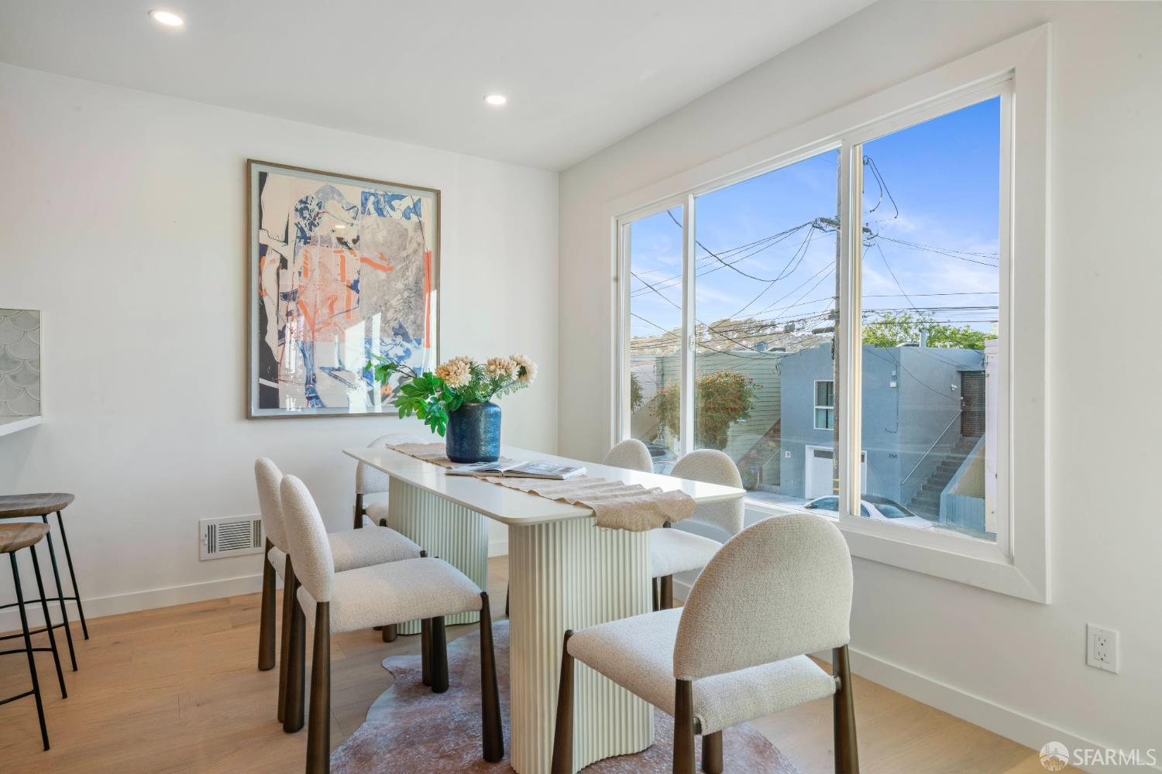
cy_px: 387
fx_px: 646
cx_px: 581
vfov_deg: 61.9
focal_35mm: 20
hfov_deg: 84.0
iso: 320
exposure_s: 1/8
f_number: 16
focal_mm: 20
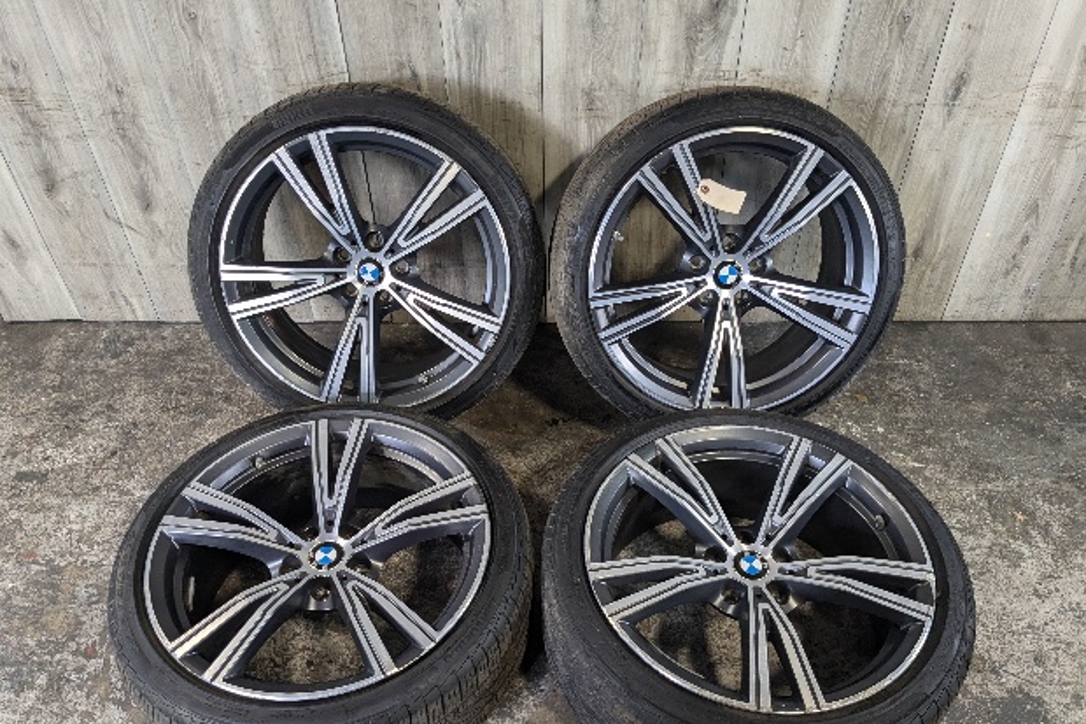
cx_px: 548
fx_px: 875
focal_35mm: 29
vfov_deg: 44.9
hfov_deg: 63.7
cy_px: 387
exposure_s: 1/60
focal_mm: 4.38
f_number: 1.73
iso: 61
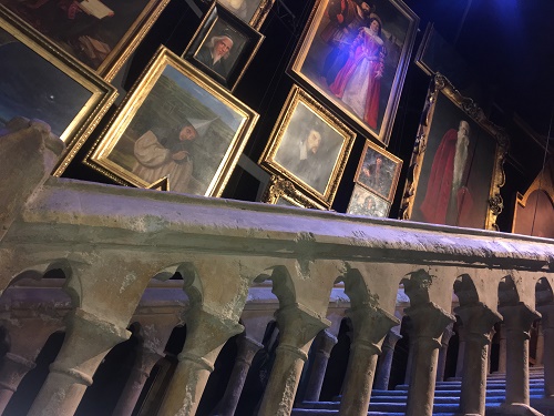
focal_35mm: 29
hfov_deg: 61.7
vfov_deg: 48.2
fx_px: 464
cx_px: 277
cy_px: 208
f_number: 2.2
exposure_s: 1/33
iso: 125
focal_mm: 4.15
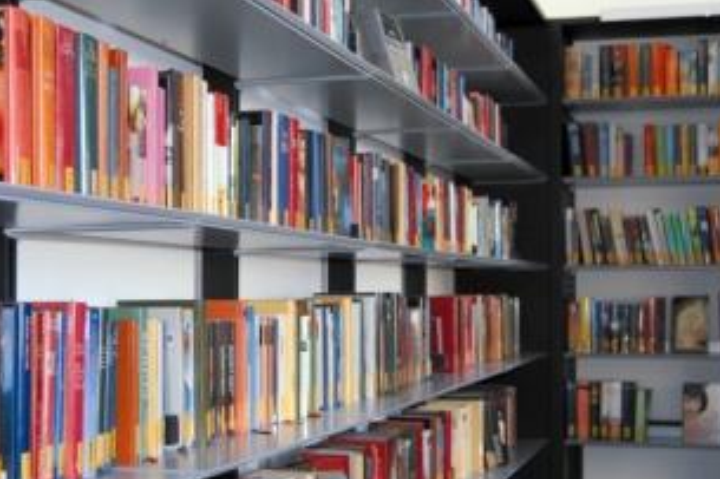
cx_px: 290
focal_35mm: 66
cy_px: 271
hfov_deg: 30.5
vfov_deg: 20.6
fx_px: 1319
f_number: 4.2
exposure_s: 1/60
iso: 400
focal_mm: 30
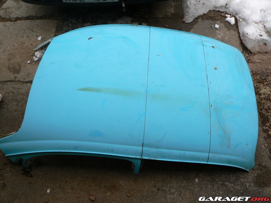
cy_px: 102
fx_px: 282
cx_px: 136
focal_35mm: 36
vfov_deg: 39.7
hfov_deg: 51.4
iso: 80
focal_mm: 6
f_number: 4
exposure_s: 1/100
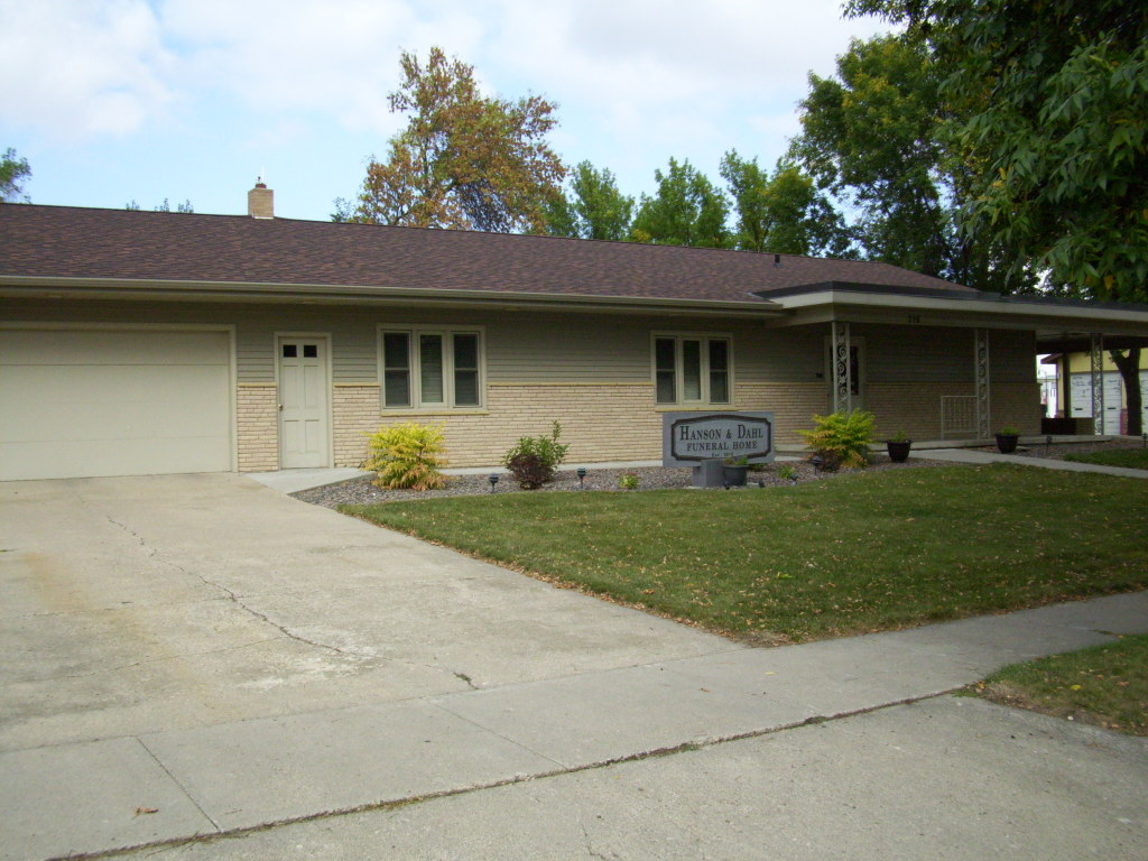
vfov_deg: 41.8
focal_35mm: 34
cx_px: 574
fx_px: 1128
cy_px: 430
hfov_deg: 54.0
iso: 200
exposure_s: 1/500
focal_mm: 5.7
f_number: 5.6
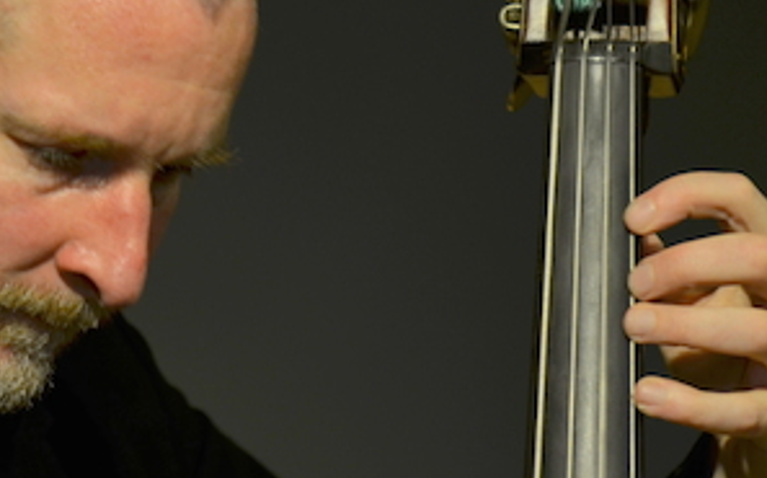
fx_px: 10131
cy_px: 74
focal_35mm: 485
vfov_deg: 2.7
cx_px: 194
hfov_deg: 4.3
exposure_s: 1/80
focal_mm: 145
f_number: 2.8
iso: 200
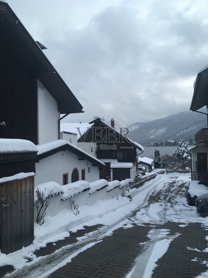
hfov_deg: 48.2
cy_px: 139
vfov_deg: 61.7
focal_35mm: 29
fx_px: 232
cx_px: 104
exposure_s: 1/836
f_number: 2.2
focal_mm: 4.15
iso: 25
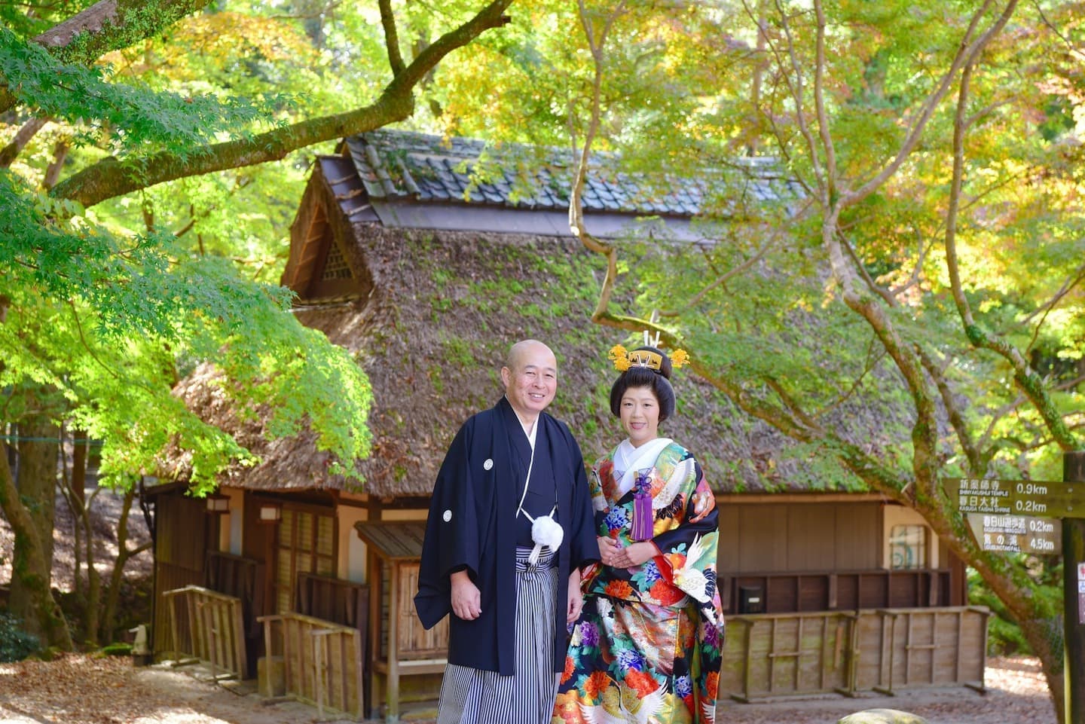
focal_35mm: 70
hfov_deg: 28.8
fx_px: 2110
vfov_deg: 19.5
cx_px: 542
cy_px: 362
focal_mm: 70
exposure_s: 1/125
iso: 800
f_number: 5.6
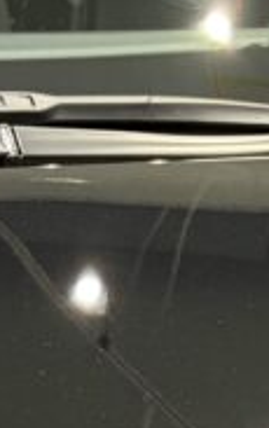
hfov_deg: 8.4
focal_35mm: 154
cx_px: -101
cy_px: 854
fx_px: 1799
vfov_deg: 12.1
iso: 200
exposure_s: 1/60
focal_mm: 5.96
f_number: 1.6
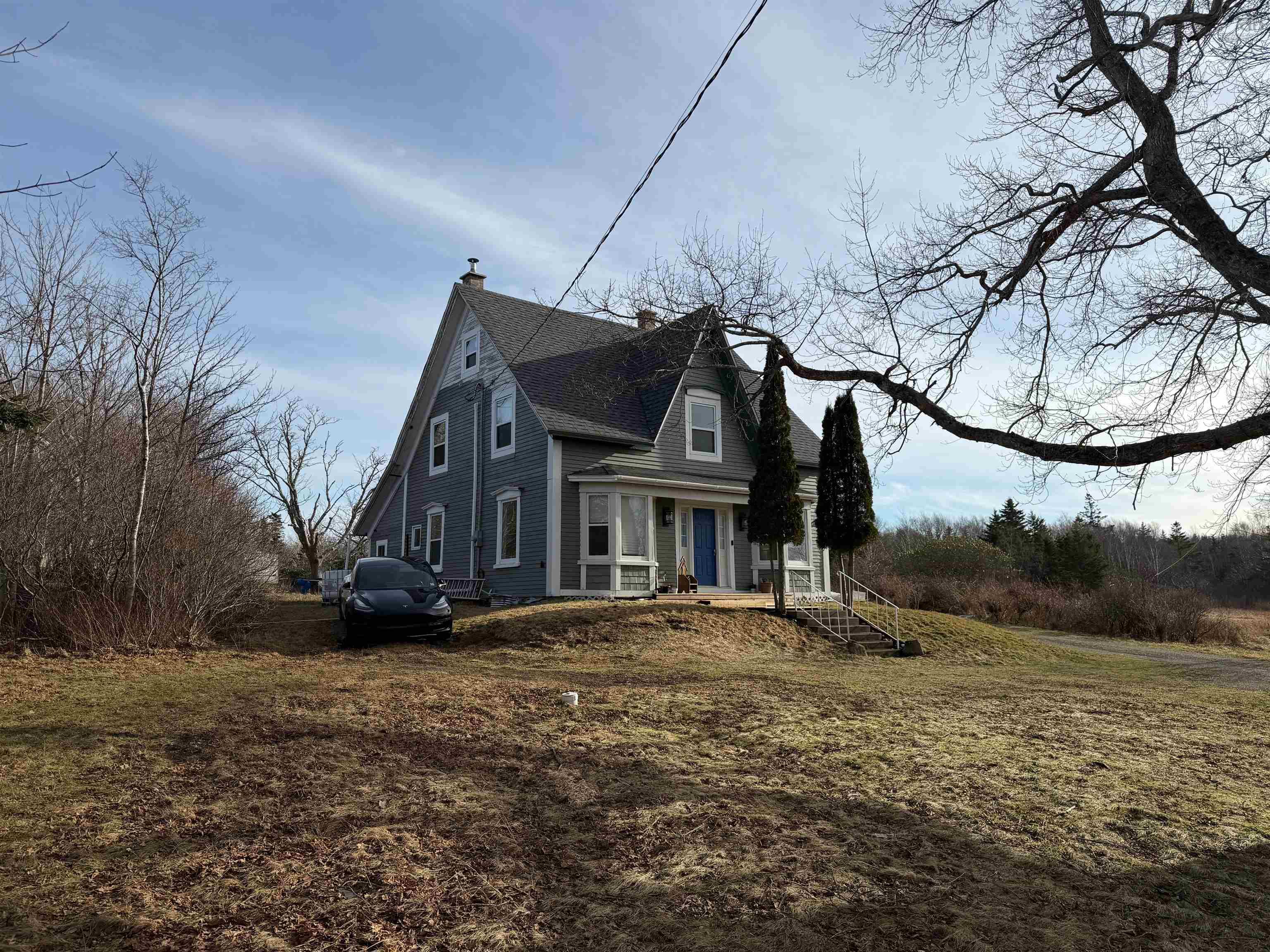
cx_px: 635
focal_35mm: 24
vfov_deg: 56.8
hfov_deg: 71.6
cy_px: 476
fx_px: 881
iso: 80
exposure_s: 1/5714
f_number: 1.78
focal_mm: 6.76
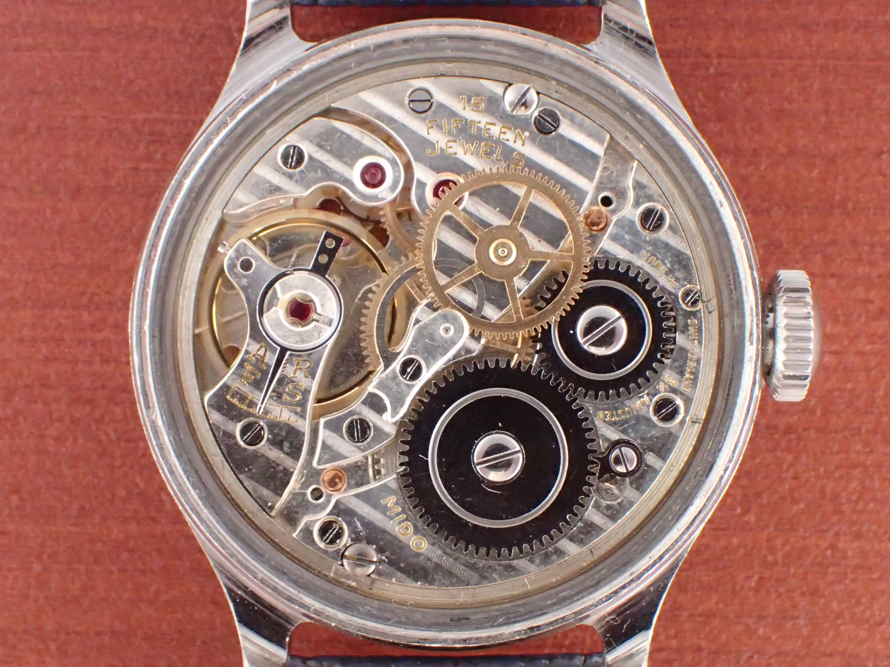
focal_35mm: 74
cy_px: 334
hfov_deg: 26.3
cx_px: 445
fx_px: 1903
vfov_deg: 19.9
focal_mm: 13.47
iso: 1600
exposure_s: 1/25
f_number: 5.6
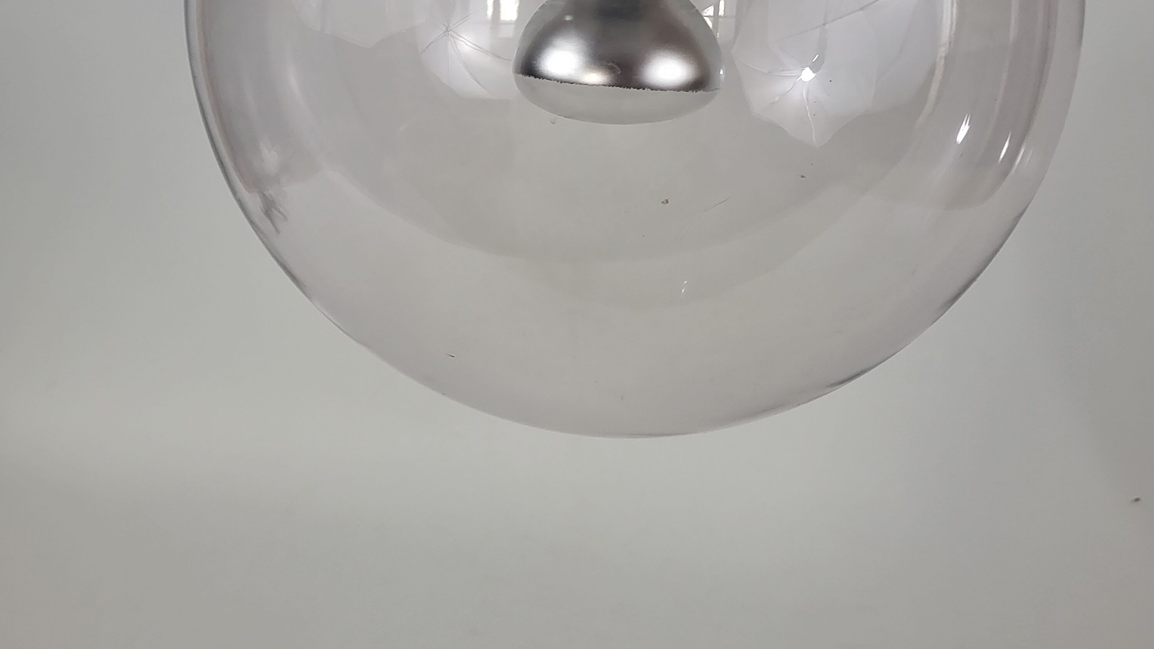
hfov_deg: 52.8
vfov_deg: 30.7
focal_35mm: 38
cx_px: 579
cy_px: 162
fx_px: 1163
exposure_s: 1/100
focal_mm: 5.4
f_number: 1.8
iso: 125
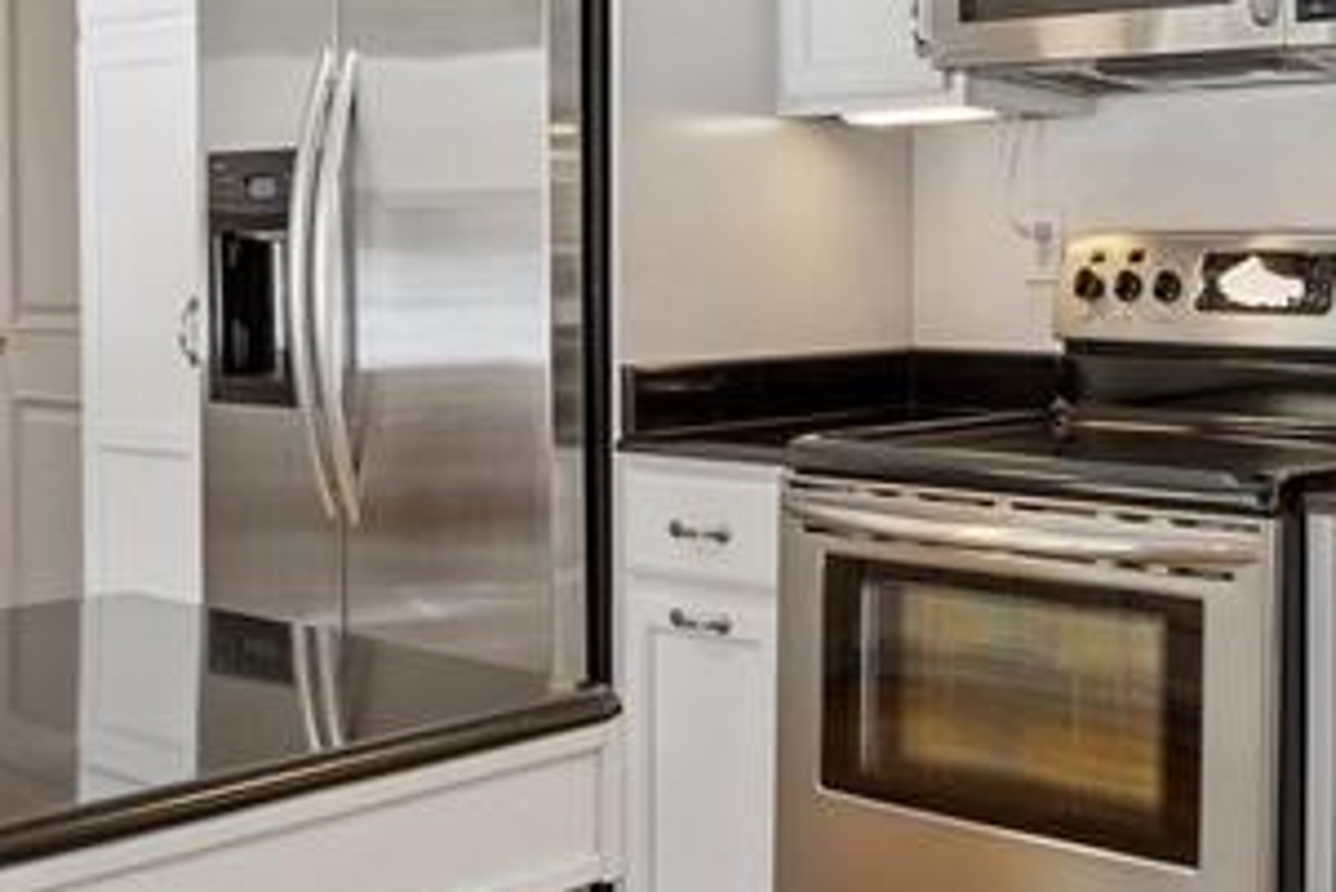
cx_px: 1203
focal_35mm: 51
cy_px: 237
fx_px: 1893
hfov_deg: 36.4
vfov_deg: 26.2
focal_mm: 10
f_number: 6.3
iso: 400
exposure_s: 1/8
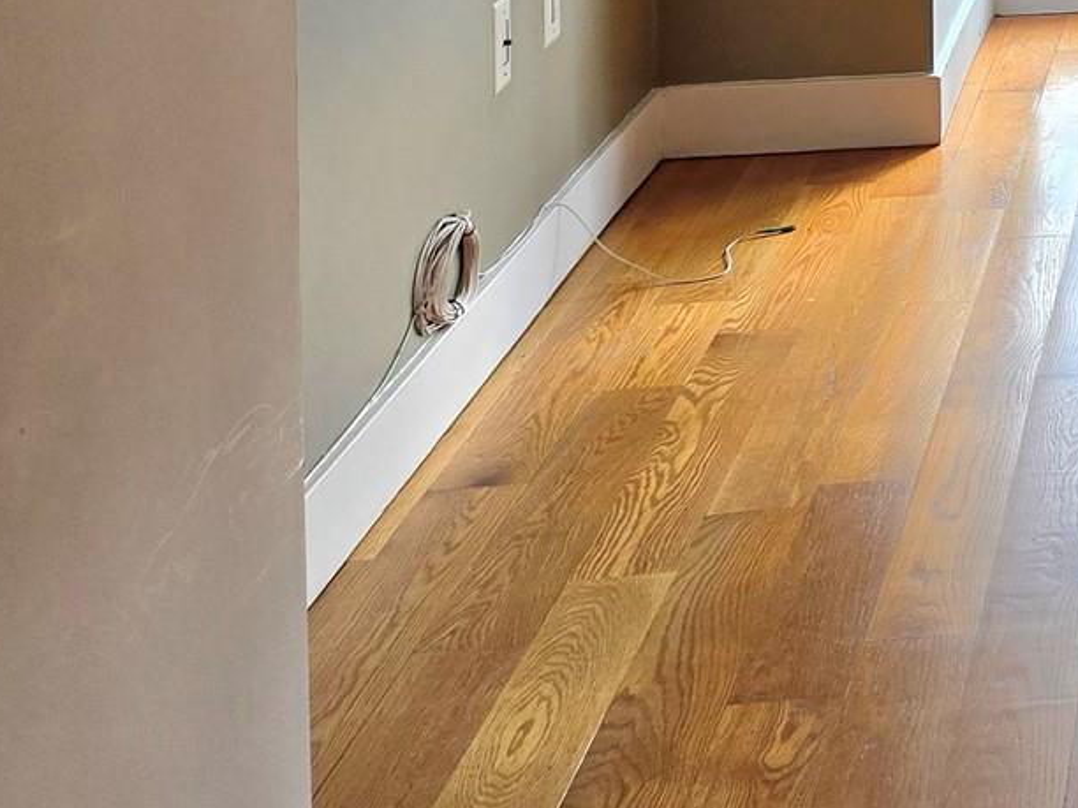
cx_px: 1723
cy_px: -431
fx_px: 2398
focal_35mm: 77
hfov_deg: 20.6
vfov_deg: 17.1
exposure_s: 1/152
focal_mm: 5.4
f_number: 1.8
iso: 25
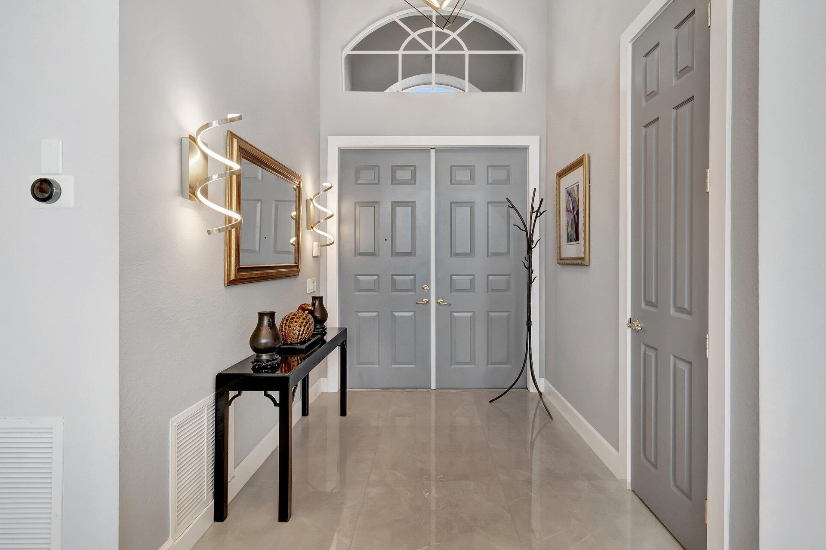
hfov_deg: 96.7
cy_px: 260
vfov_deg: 73.7
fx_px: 367
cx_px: 432
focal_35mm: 16
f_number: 8
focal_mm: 10
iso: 1000
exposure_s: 1/30
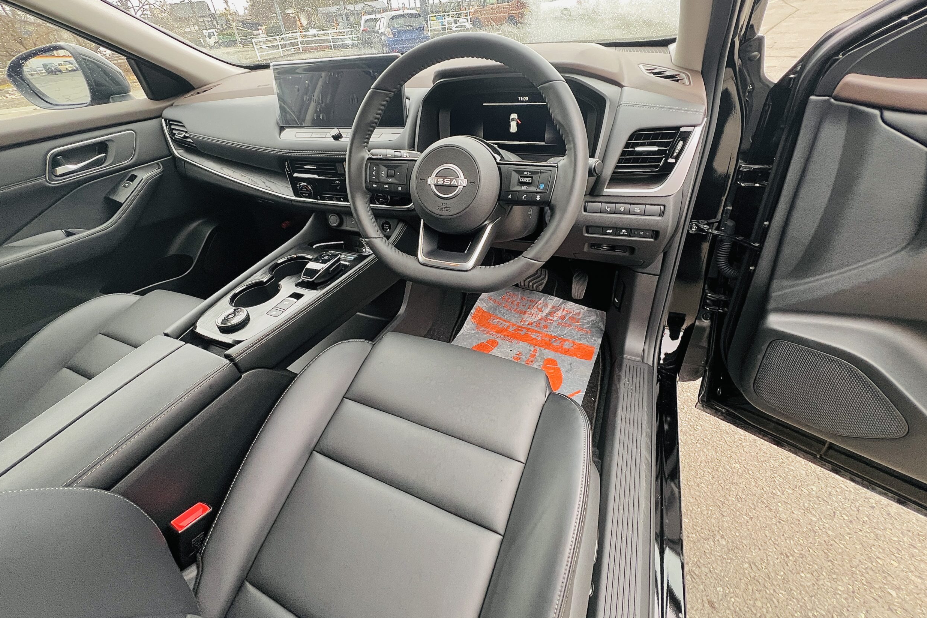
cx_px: 448
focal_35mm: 14
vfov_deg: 80.8
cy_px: 269
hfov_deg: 104.2
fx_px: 360
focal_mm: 1.57
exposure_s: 1/99
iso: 160
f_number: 1.8
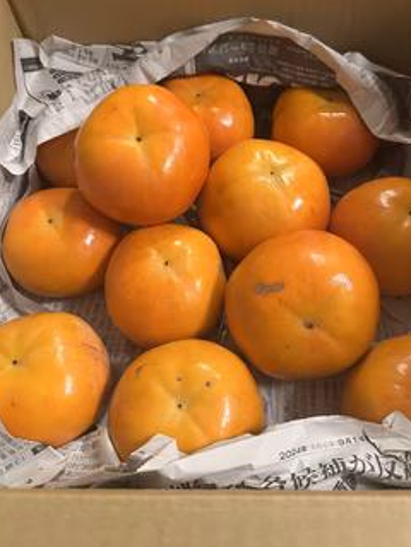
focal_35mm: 30
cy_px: 231
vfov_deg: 59.7
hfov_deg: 46.6
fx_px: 475
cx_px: 240
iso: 640
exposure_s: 1/50
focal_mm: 6.86
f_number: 1.78
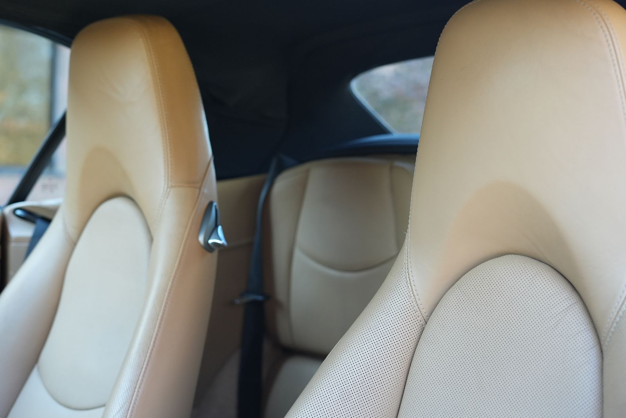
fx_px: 869
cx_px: 313
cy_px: 209
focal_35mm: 50
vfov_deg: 27.0
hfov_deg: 39.6
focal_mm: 50
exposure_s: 1/160
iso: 1600
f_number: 3.5
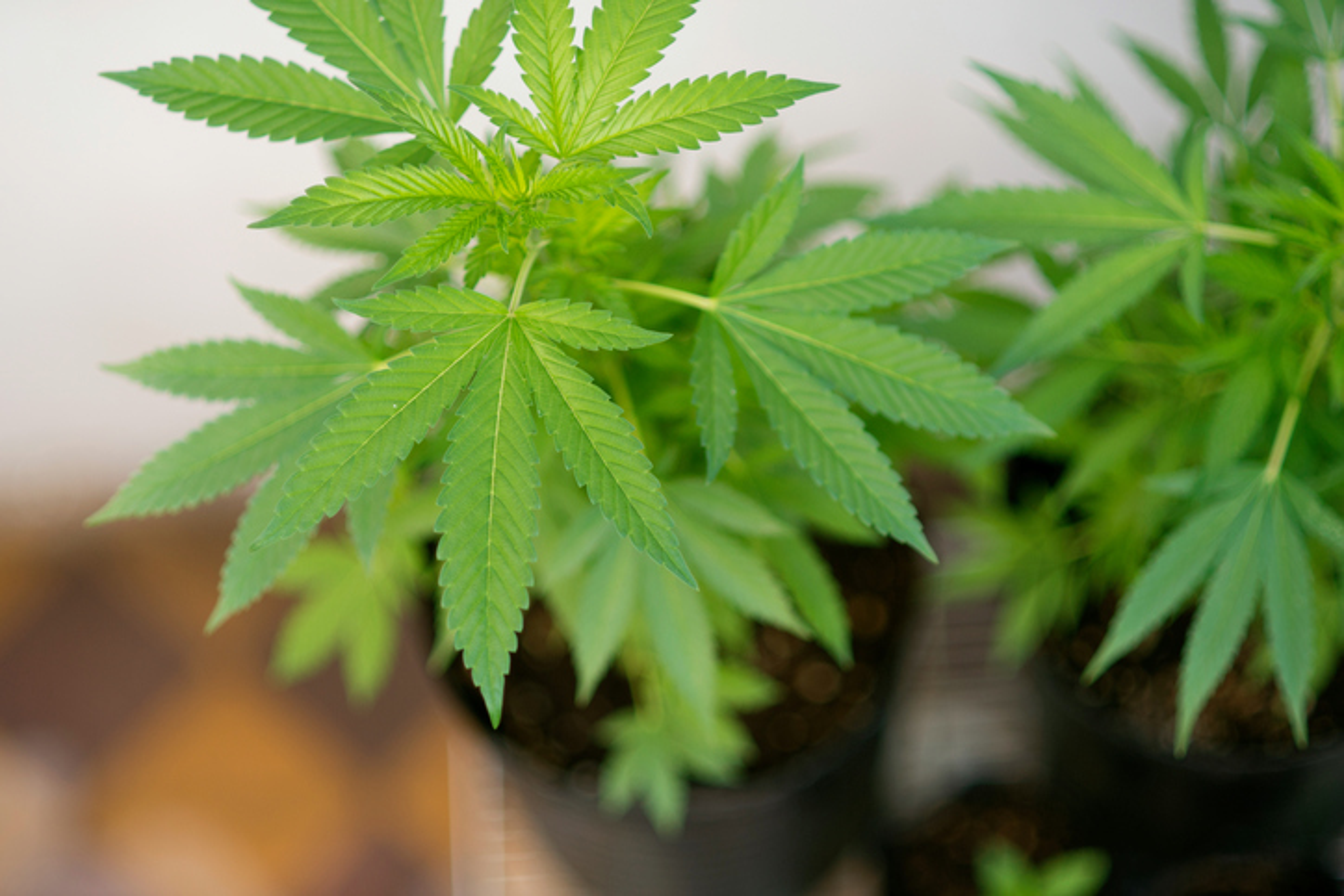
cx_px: 672
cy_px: 448
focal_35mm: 85
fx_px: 3174
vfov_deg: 16.1
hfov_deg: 23.9
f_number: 2
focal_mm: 85
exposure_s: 1/500
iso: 250
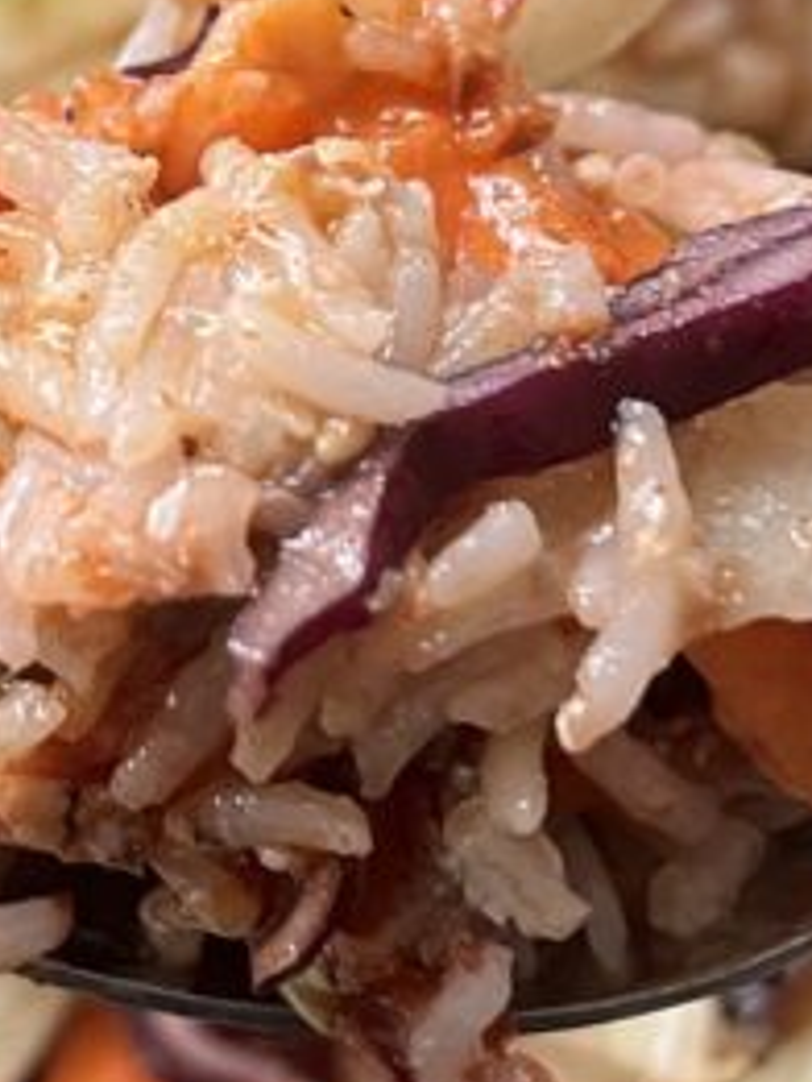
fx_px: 3188
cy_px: 282
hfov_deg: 14.5
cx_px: 195
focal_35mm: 102
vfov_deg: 19.1
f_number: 1.6
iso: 250
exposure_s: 1/60
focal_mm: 5.1
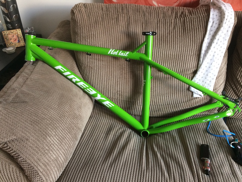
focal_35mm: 29
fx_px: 203
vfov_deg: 48.2
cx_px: 121
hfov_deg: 61.7
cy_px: 91
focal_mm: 4.15
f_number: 2.2
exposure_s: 1/33
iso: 160
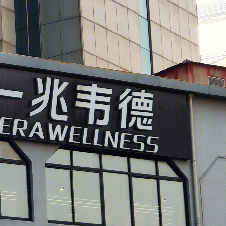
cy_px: 100
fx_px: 1684
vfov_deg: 7.7
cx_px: 15
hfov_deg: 7.7
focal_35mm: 228
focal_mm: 6.22
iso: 101
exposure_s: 1/100
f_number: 2.2
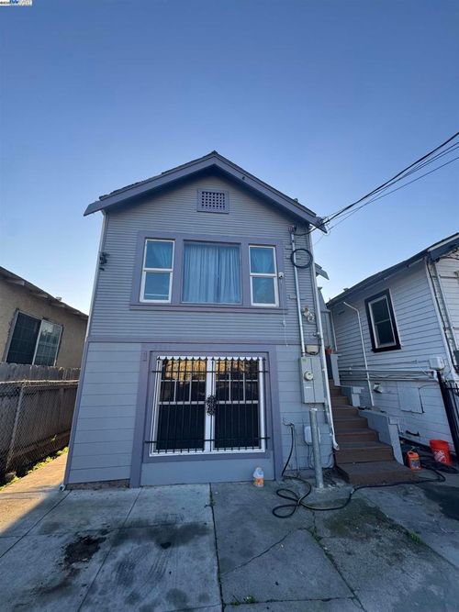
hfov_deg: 85.7
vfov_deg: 102.1
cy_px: 306
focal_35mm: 14
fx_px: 248
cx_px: 230
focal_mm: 2.22
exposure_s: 1/256
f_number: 2.2
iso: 40
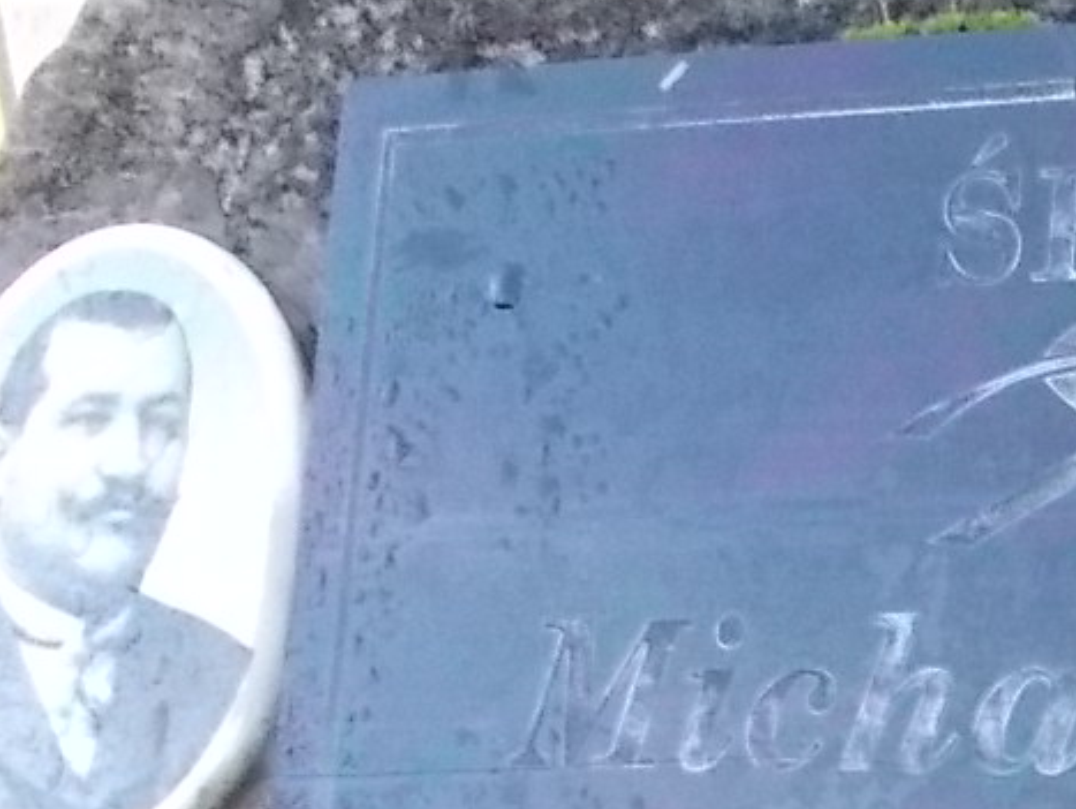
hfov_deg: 20.2
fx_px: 2769
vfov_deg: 15.9
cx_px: 1399
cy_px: 1016
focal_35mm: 89
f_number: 3.2
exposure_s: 1/200
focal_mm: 4.6
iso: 400
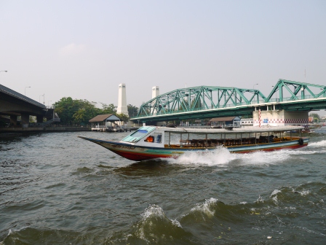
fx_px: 264
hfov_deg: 63.4
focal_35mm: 28
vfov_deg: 49.7
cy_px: 122
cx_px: 163
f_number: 7.1
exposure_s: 1/400
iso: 160
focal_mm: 14
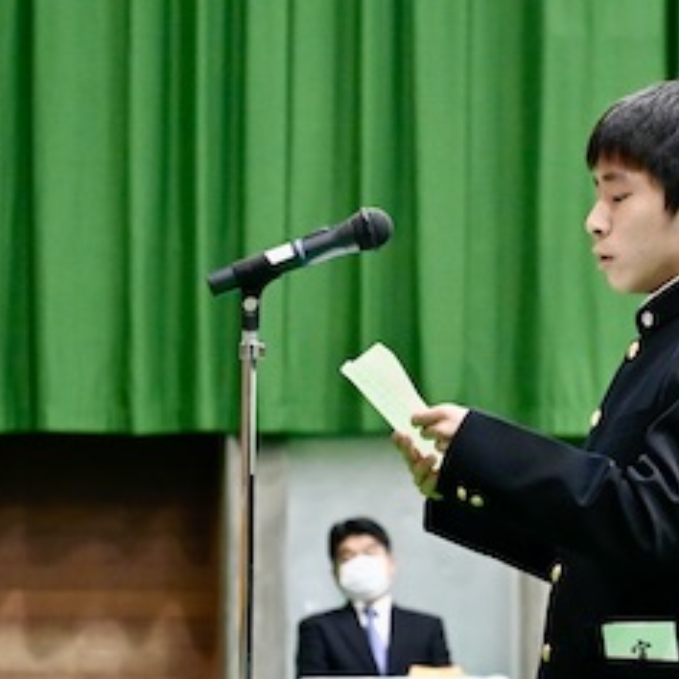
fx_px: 3351
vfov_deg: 11.6
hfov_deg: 11.5
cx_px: 555
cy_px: 301
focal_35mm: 151
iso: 4500
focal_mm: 70
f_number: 4
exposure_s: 1/125
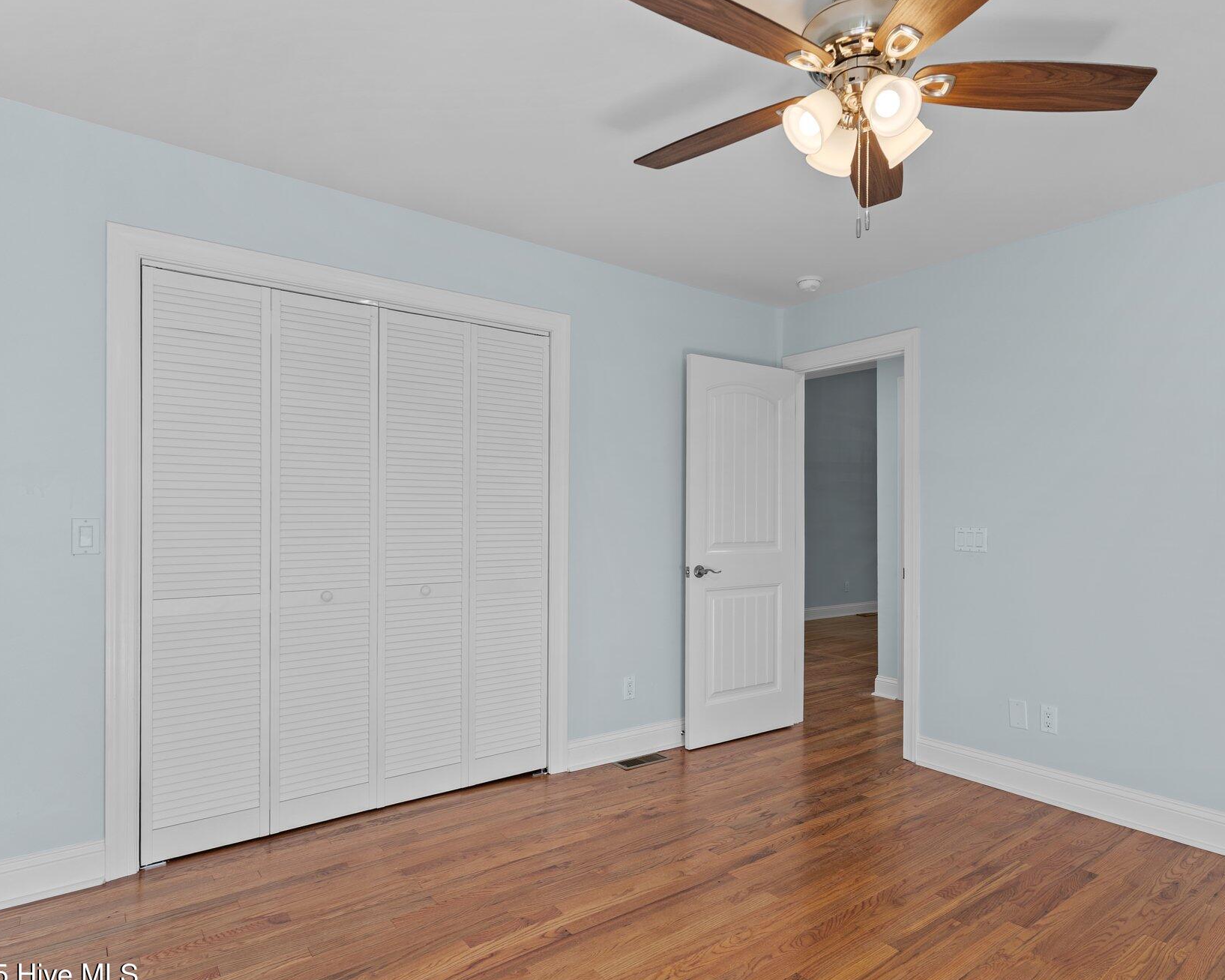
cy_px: 509
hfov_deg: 80.0
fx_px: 725
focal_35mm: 20
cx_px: 687
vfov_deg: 68.1
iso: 125
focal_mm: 17
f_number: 5.6
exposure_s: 1/3
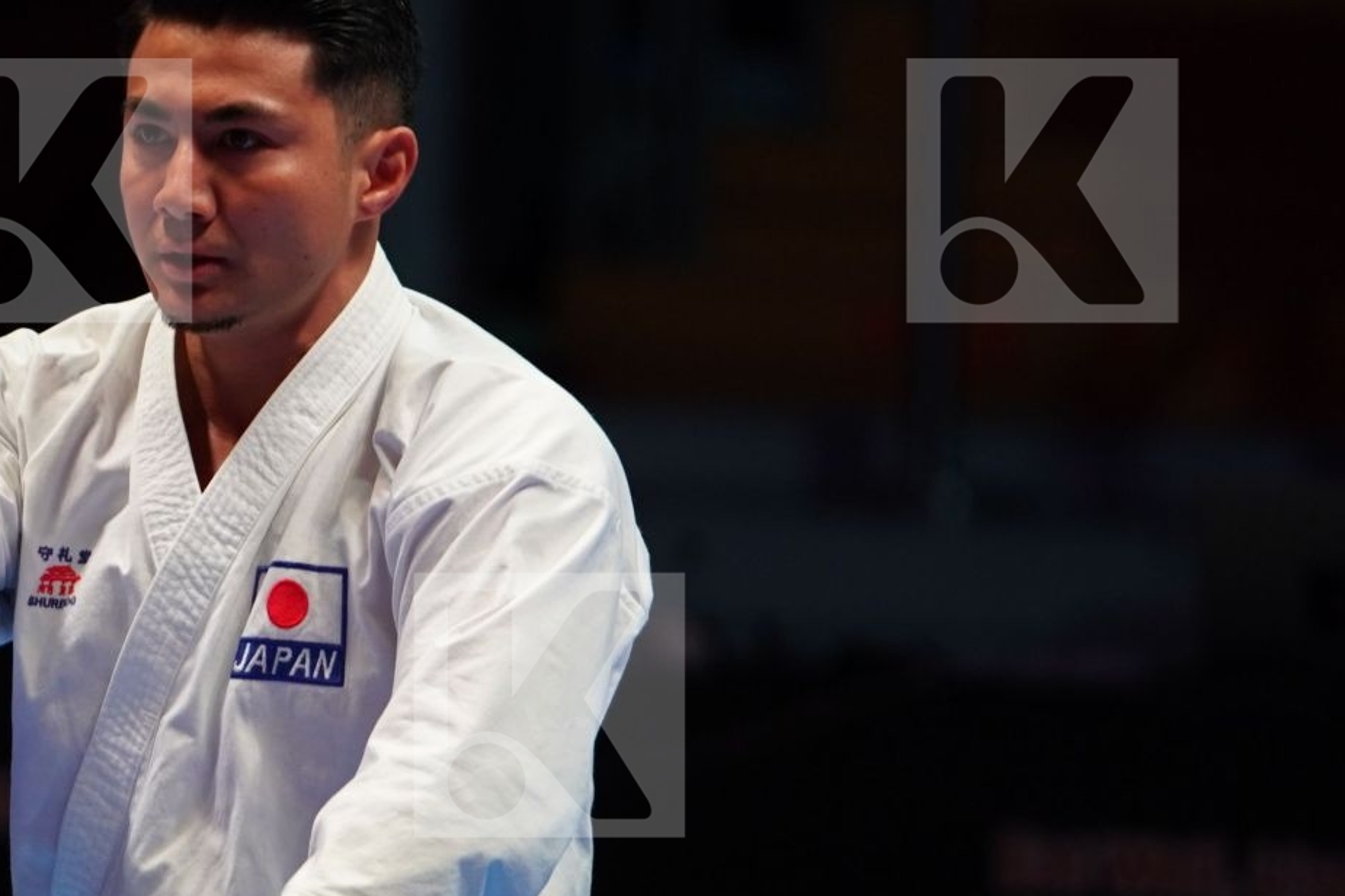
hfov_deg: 3.7
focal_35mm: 551
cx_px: 57
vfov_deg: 2.5
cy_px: 705
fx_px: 20578
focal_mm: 189
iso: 800
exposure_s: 1/500
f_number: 2.8
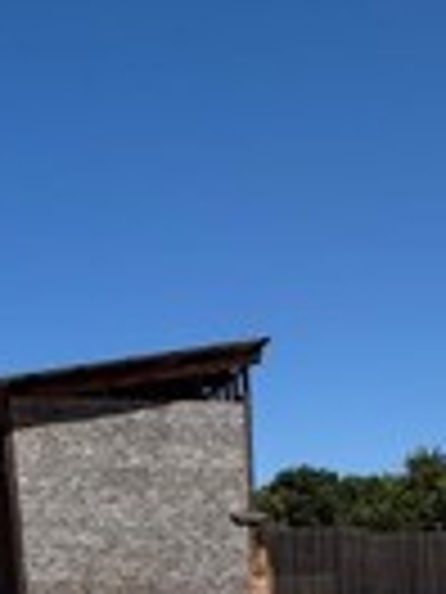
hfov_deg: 21.6
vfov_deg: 21.4
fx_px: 1168
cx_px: 234
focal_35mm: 68
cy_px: 999
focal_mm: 2.22
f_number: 2.2
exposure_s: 1/3546
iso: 50
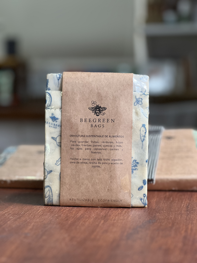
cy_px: 132
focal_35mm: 77
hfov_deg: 19.1
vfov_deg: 25.3
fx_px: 584
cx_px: 98
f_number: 2.8
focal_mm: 9
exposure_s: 1/72
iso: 250
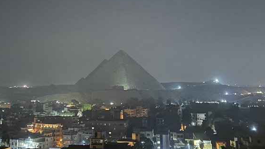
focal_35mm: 48
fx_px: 337
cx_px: 105
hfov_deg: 42.7
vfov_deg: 24.7
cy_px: 39
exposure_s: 1/9
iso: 1600
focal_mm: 6.86
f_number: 1.78
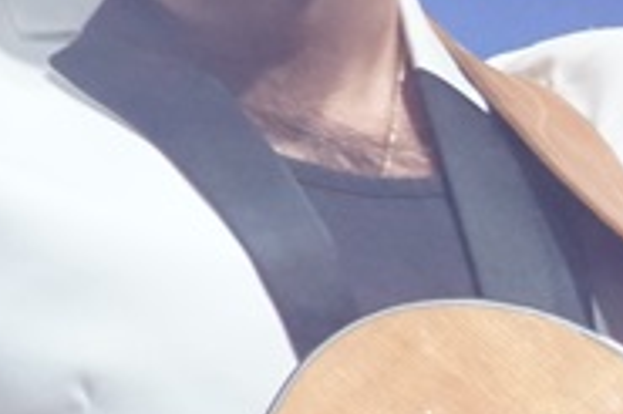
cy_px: 254
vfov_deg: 1.3
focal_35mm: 1096
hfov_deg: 1.9
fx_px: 18945
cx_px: 768
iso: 1600
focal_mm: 135
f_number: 5.6
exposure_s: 1/250
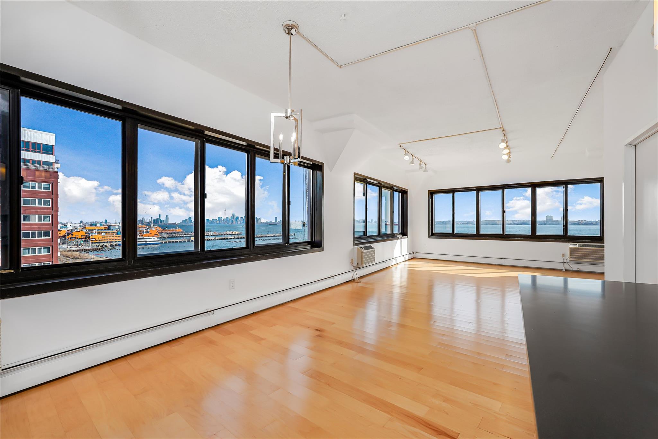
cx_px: 329
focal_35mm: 16
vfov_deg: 73.7
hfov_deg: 96.7
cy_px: 220
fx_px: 292
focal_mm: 16
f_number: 7.1
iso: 100
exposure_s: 1/100
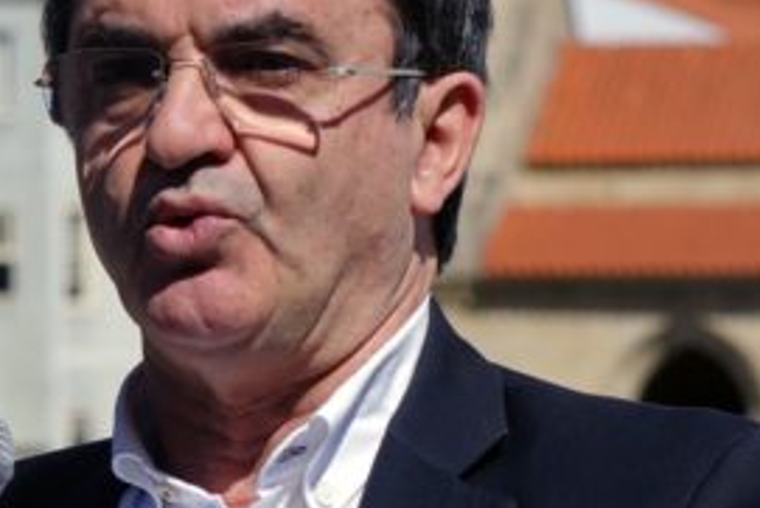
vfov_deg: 2.6
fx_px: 11215
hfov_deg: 3.9
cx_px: 126
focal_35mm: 531
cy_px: 261
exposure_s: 1/800
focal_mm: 73.3
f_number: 5.6
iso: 100
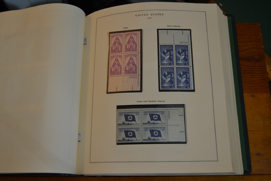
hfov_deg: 49.6
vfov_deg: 34.2
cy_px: 90
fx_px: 294
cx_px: 136
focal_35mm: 39
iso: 900
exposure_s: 1/60
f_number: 4
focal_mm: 26
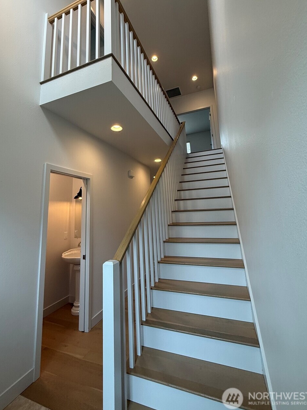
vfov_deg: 94.0
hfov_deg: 78.1
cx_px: 146
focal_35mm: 16
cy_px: 179
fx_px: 189
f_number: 2.2
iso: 200
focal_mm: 2.22
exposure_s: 1/120
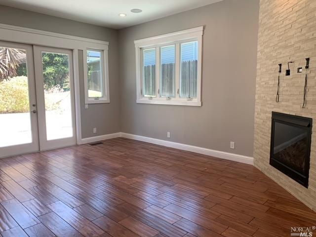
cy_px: 118
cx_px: 158
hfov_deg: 67.3
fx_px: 237
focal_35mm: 26
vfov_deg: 53.1
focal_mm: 4.25
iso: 40
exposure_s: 1/120
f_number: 1.8
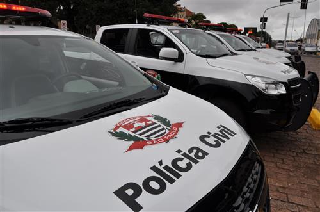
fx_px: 239
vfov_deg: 47.7
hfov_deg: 67.5
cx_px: 160
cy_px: 106
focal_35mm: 27
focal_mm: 18
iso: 200
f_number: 11
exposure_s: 1/125
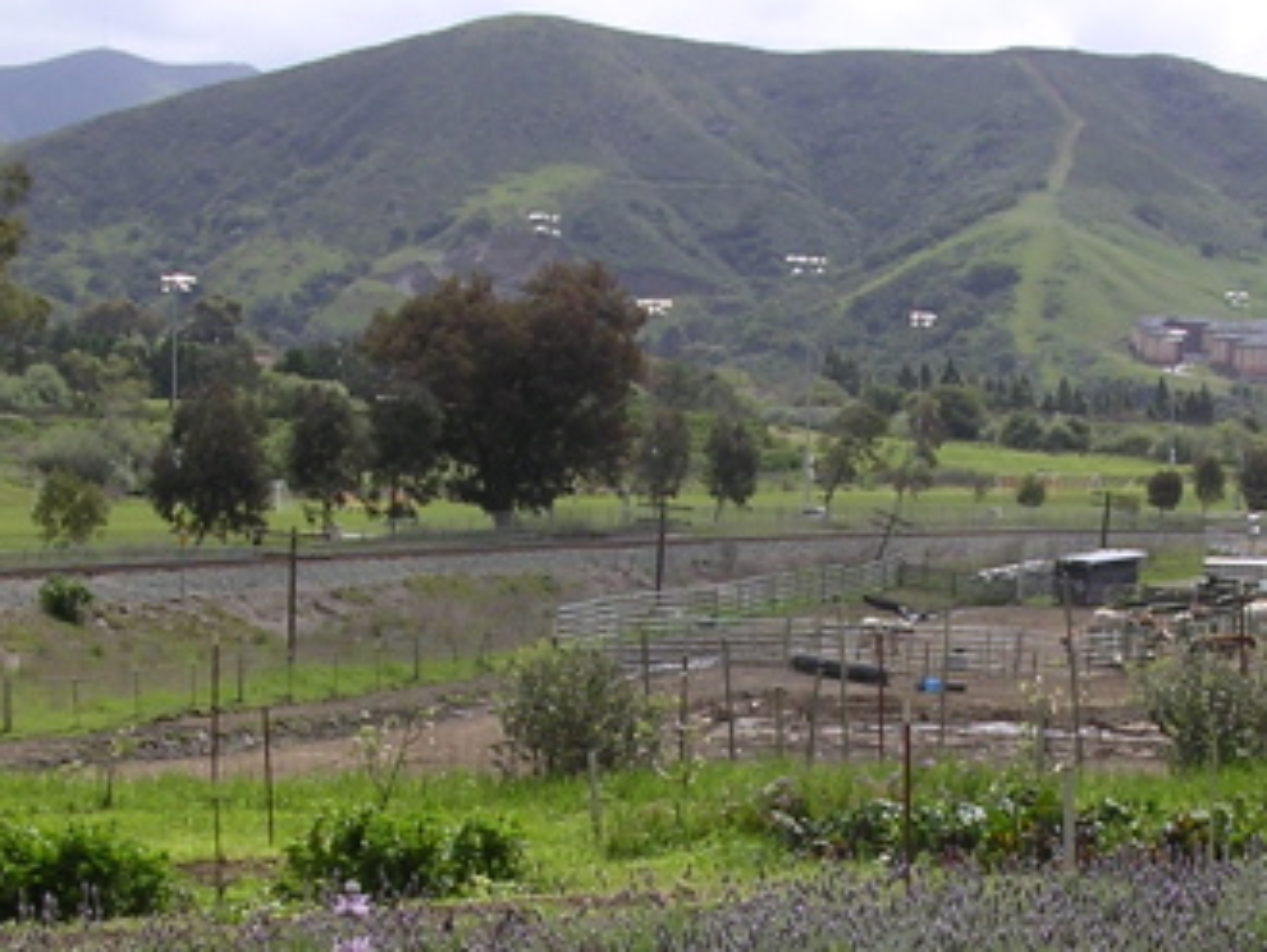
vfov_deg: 15.9
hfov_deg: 21.2
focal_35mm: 92
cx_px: 841
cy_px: 798
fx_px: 3370
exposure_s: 1/291
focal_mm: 5.8
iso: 100
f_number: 5.6
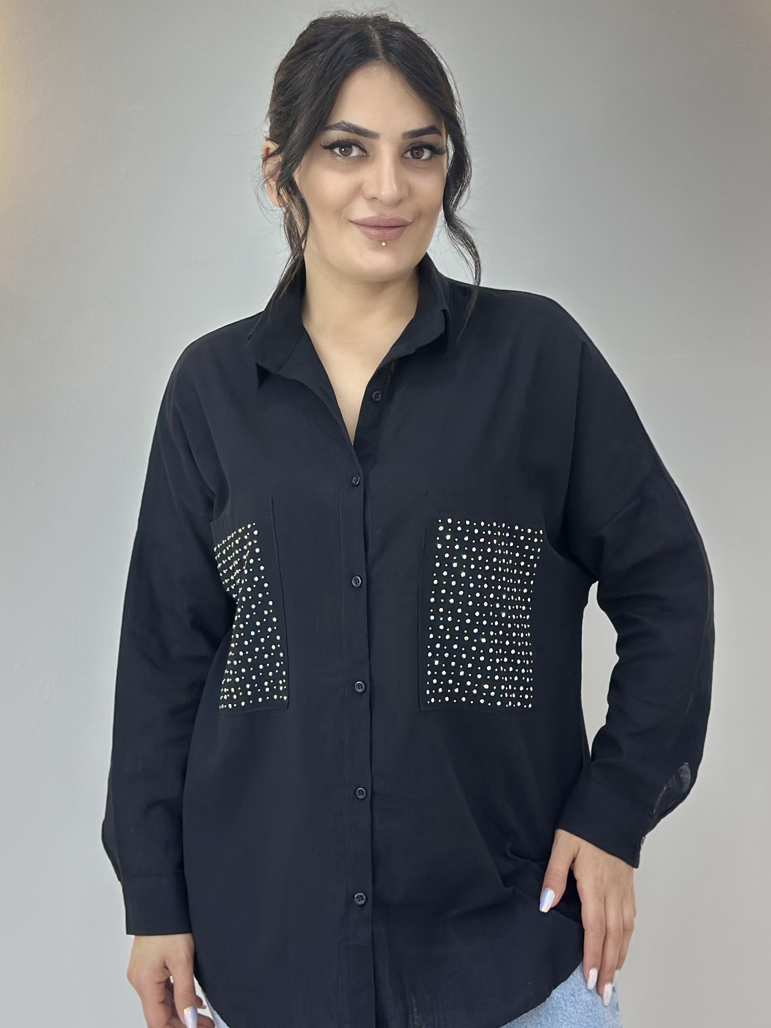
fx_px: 1871
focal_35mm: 63
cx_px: 381
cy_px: 461
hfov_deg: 23.3
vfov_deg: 30.7
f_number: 1.78
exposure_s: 1/100
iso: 200
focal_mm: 6.86
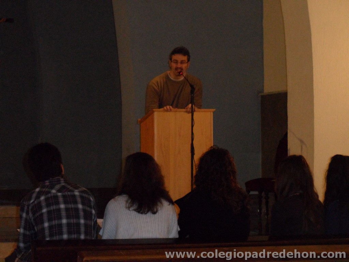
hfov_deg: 16.4
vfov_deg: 12.3
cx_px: 174
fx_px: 1210
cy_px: 131
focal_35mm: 120
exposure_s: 1/60
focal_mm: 20
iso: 640
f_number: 4.4
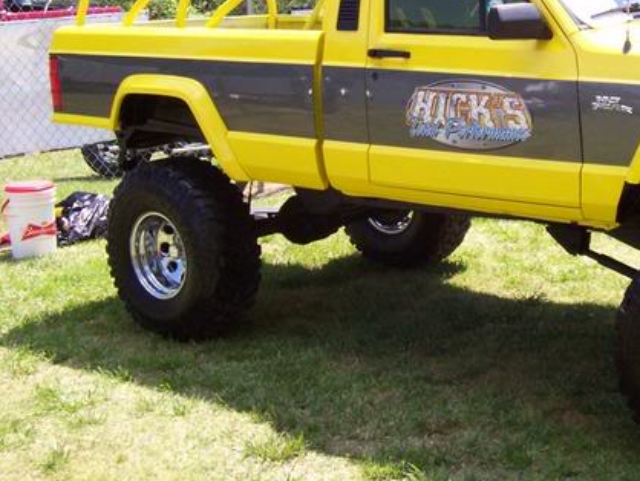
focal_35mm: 65
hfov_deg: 28.9
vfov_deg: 22.4
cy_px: 123
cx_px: 548
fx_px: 1202
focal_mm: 5.6
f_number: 2.7
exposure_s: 1/566
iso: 80
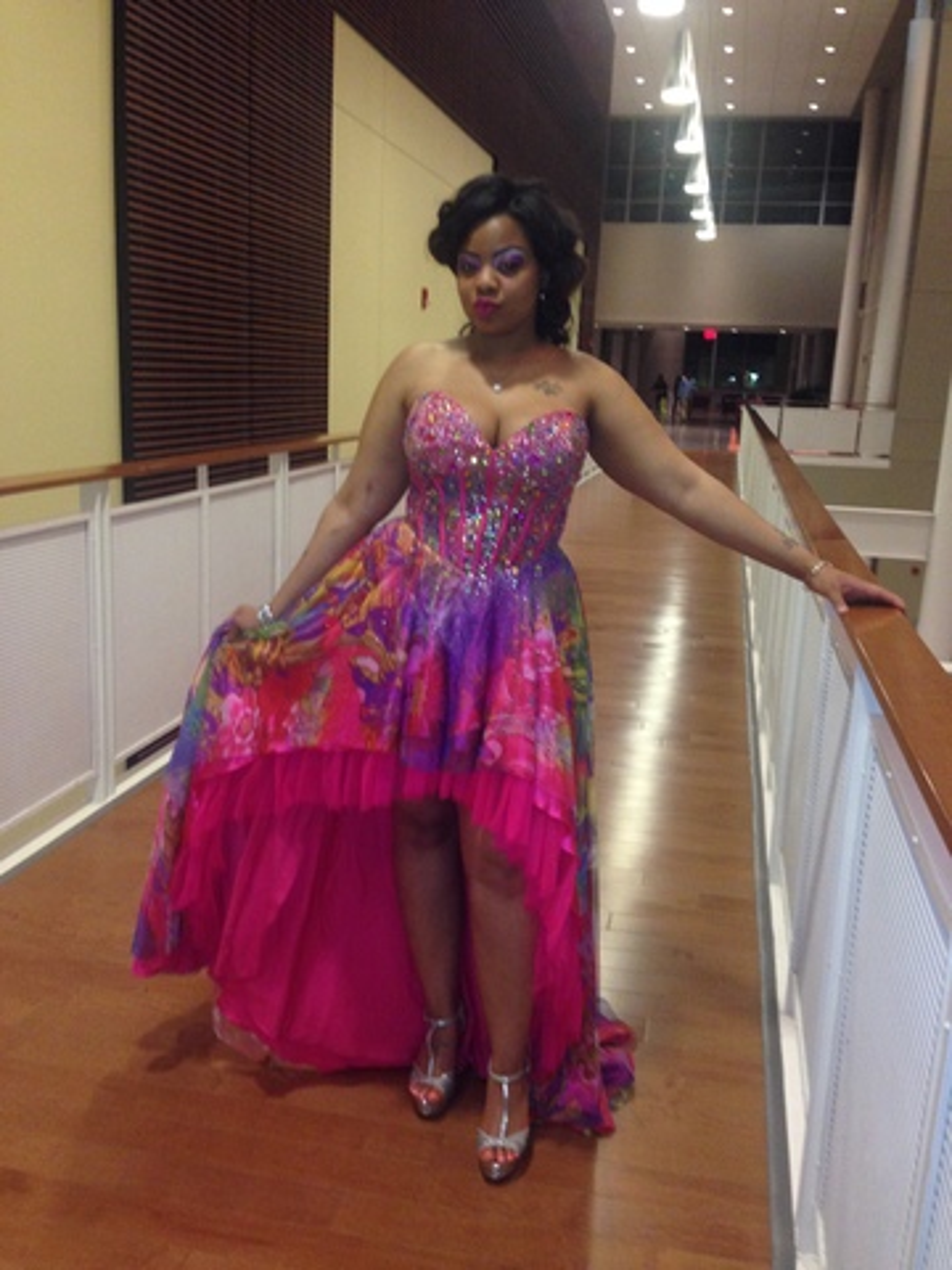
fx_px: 1210
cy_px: 635
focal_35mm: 33
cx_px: 476
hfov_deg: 42.9
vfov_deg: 55.4
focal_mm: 4.12
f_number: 2.4
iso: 200
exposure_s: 1/20
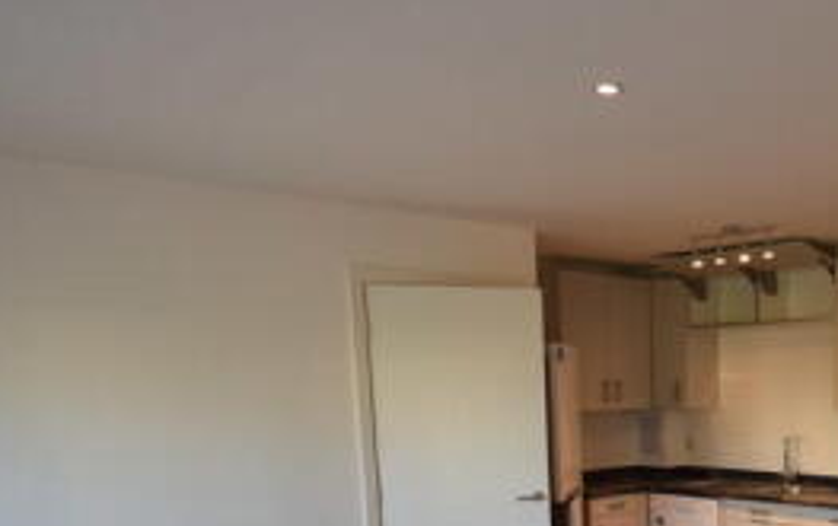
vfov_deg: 31.5
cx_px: 698
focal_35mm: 38
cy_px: 508
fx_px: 869
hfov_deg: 47.9
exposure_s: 1/80
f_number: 4.5
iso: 400
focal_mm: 10
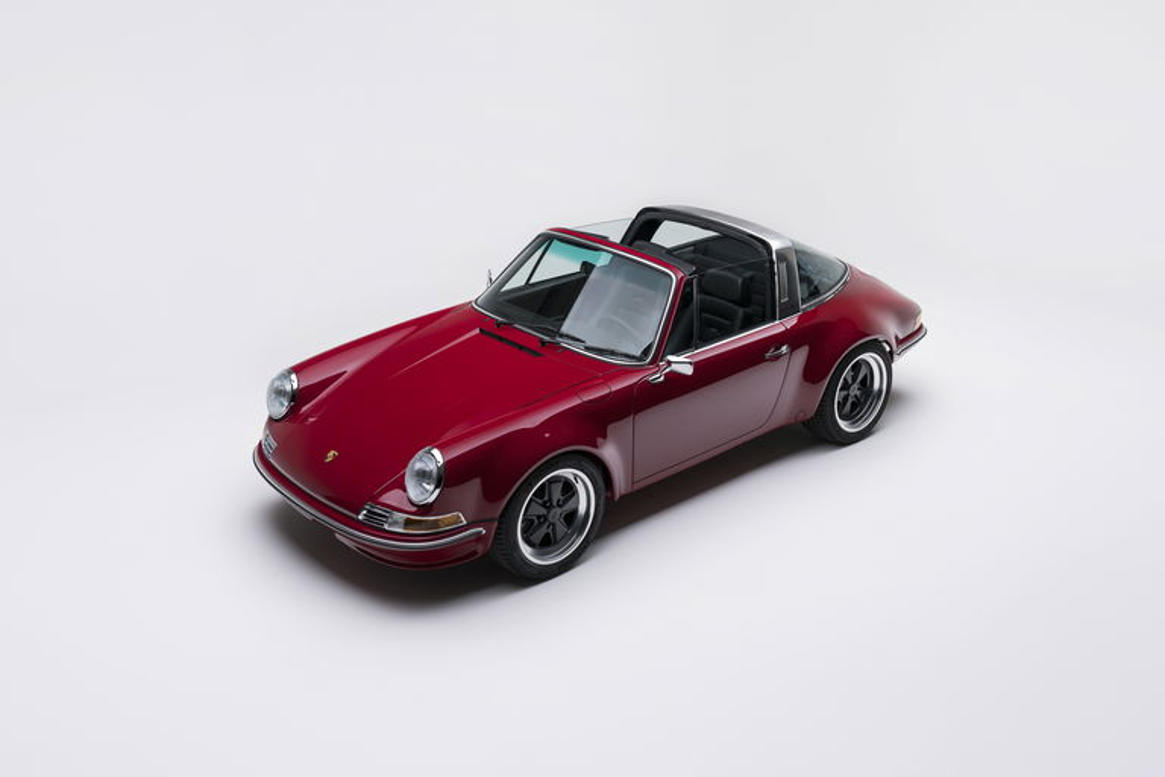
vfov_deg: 37.9
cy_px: 388
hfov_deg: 54.4
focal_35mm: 35
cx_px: 582
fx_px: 1133
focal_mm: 35
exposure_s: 1/10
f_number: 4.5
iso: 400
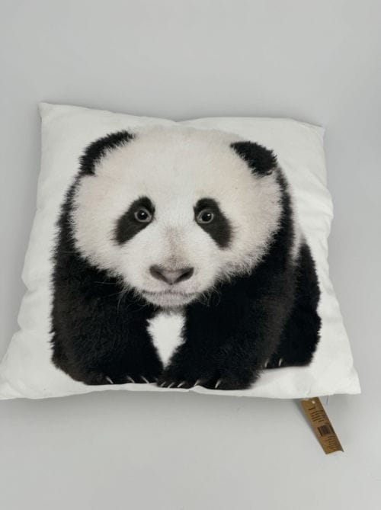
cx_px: 190
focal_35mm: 24
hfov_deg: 56.7
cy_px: 255
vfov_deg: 71.7
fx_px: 353
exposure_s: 1/1285
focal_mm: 6.86
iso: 80
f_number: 1.78
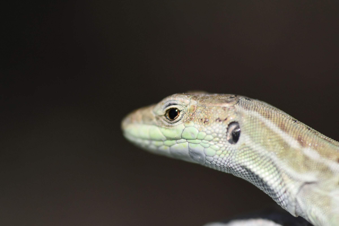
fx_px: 1412
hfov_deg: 13.7
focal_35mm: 150
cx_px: 170
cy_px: 113
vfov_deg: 9.1
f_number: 6.7
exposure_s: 1/8000
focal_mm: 100
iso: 1000
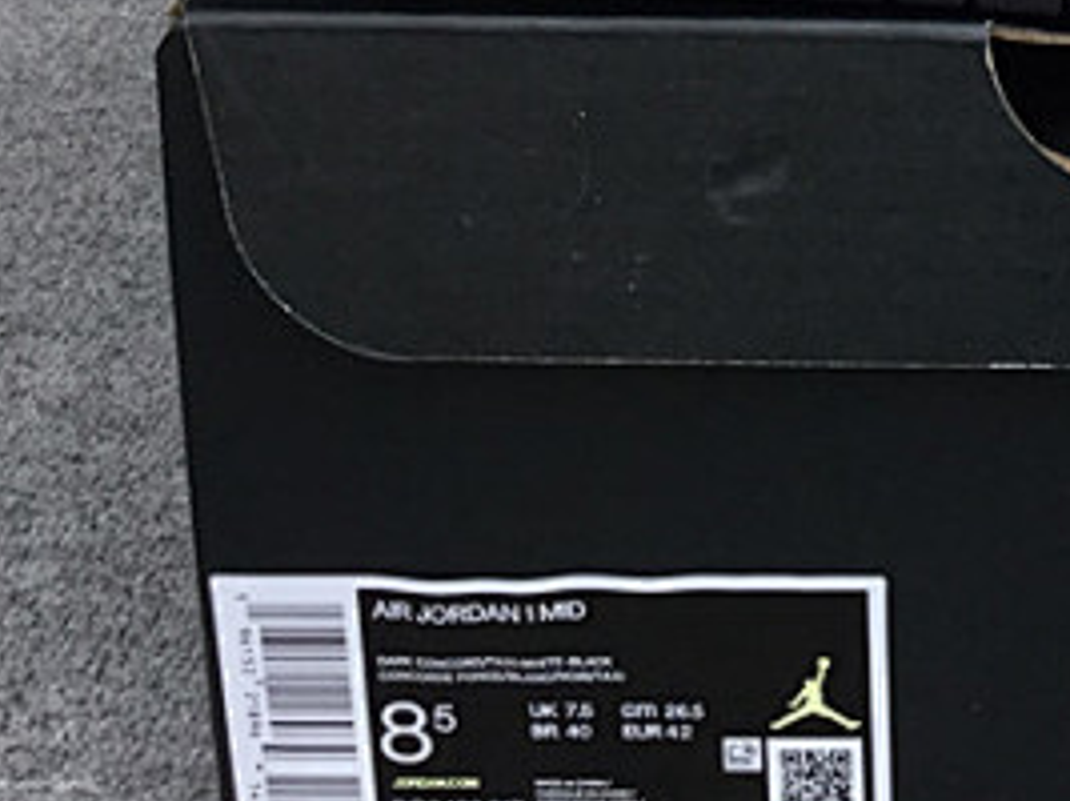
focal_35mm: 93
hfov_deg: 20.3
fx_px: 2873
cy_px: -224
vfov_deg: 15.2
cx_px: 1122
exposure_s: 1/234
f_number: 2.4
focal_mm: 3.3
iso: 25
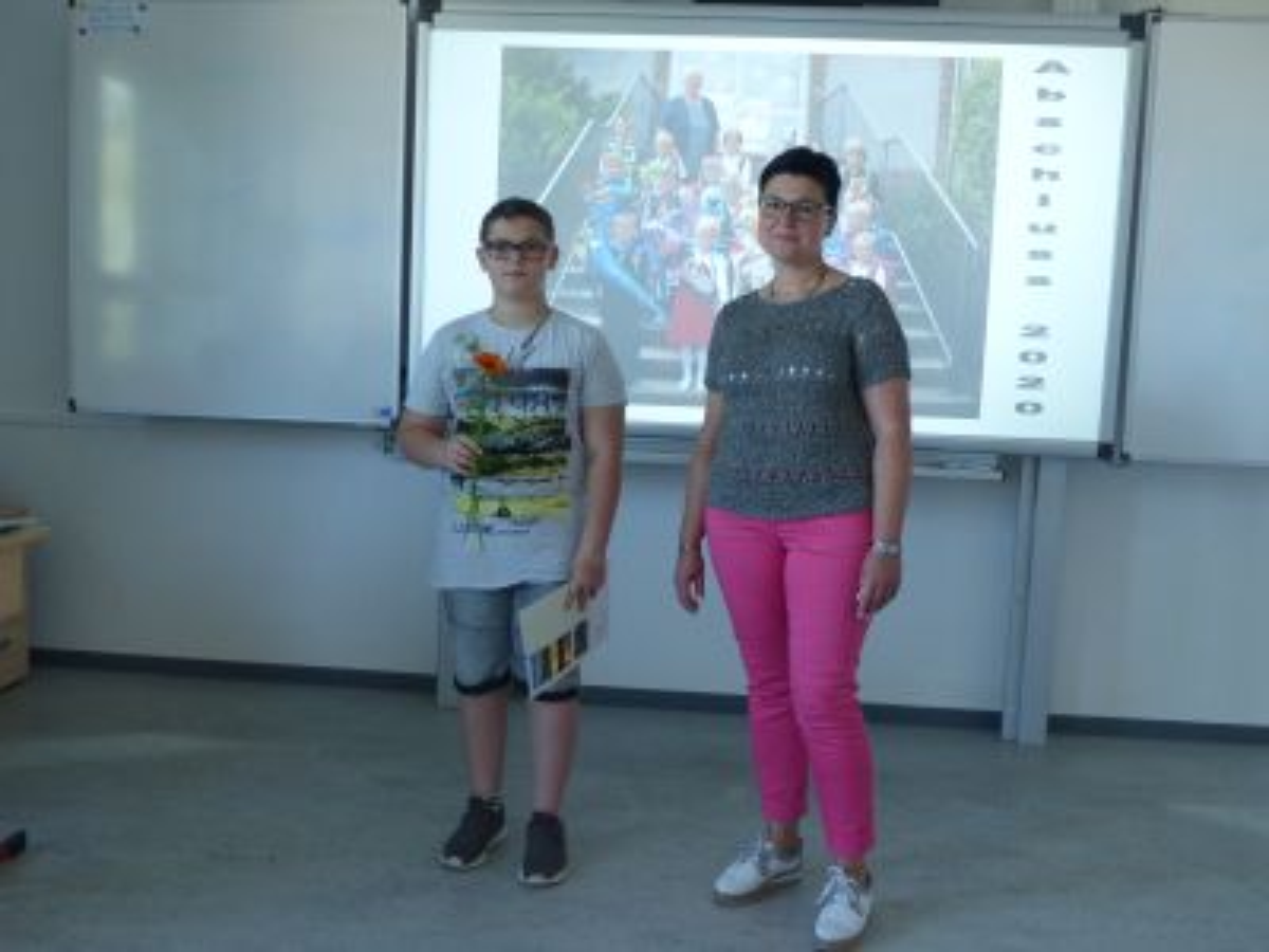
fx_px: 1320
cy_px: 476
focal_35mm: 36
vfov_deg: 39.7
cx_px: 634
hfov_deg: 51.4
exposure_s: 1/60
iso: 250
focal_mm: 6.4
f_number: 2.8
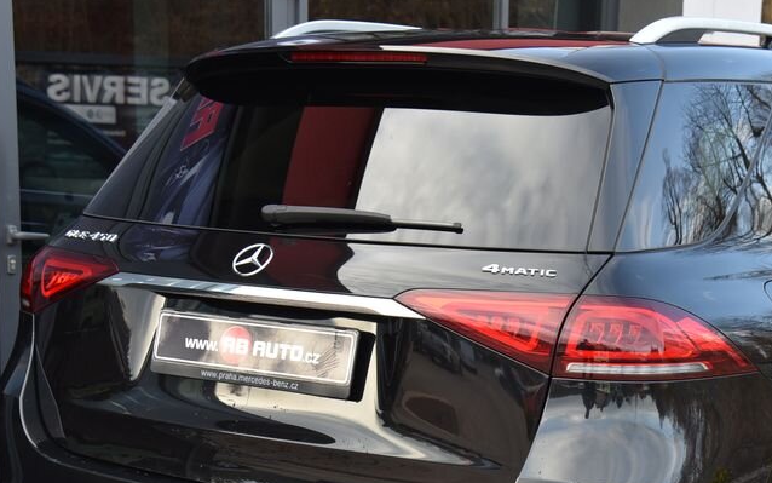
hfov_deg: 28.3
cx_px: 548
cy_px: 387
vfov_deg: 17.9
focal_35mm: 72
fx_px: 1515
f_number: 5.6
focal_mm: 44
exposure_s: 1/125
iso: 500
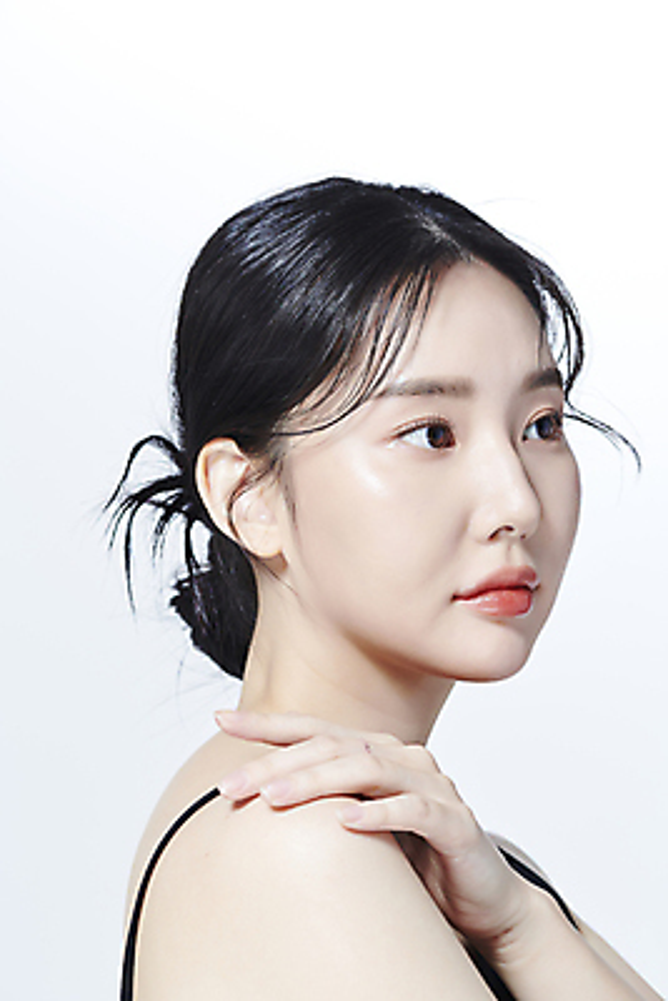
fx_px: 2920
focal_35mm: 105
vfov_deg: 19.4
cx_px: 334
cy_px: 500
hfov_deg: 13.1
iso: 64
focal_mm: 105
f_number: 13
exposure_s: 1/125
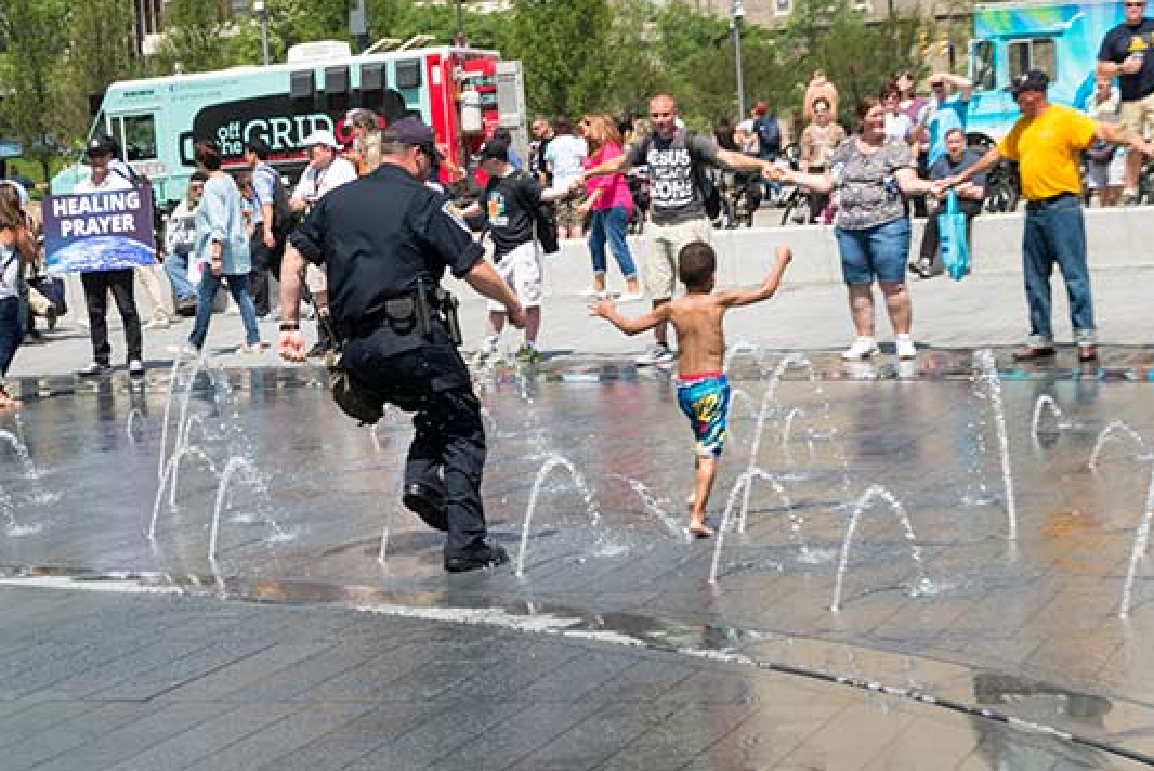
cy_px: 371
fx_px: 1187
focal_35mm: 37
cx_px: 556
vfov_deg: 36.0
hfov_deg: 51.9
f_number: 13
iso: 400
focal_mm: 34
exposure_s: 1/500
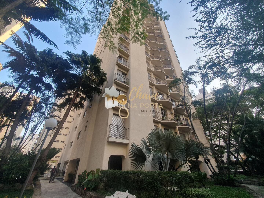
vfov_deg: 89.9
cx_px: 132
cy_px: 99
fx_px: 99
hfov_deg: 106.2
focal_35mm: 13
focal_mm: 1.8
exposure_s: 1/149
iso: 50
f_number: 2.2
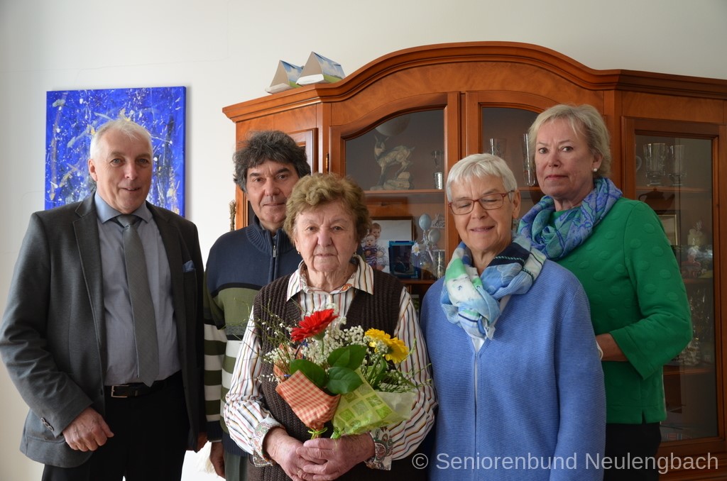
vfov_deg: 35.3
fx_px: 756
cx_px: 364
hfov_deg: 51.4
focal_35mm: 38
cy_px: 240
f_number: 4
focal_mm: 25
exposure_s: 1/60
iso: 500
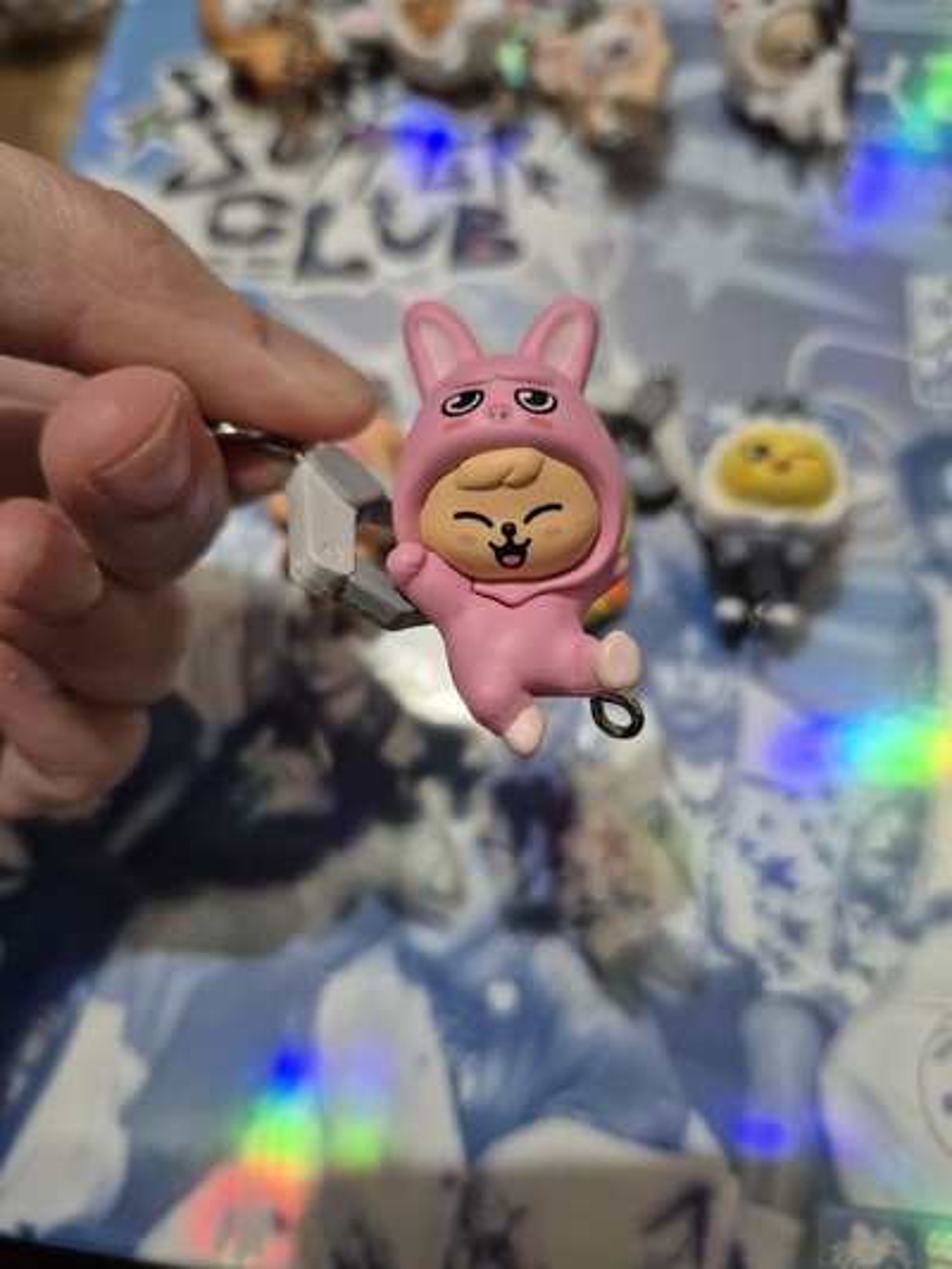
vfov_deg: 73.9
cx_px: 476
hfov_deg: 58.9
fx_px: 843
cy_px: 634
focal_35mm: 23
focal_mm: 5.4
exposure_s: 1/120
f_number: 1.8
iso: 800
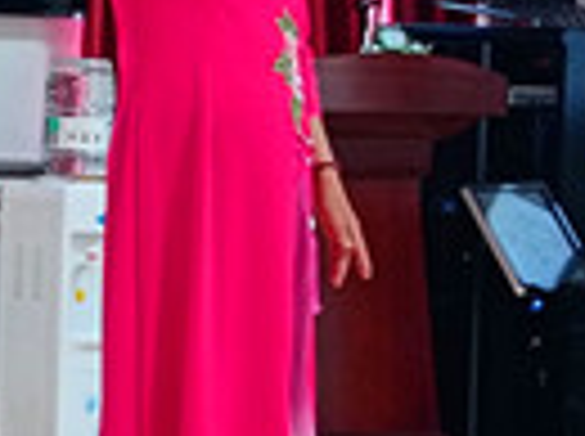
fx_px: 3256
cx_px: -450
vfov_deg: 7.7
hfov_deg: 9.8
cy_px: 115
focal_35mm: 193
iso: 881
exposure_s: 1/33.3
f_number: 1.75
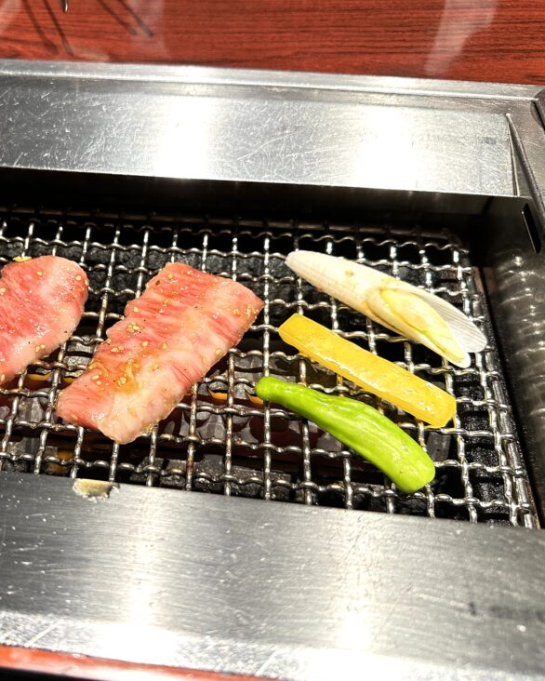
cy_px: 336
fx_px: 645
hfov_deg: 43.8
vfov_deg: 55.6
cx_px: 115
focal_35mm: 32
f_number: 1.78
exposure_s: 1/89
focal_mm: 6.86
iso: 250
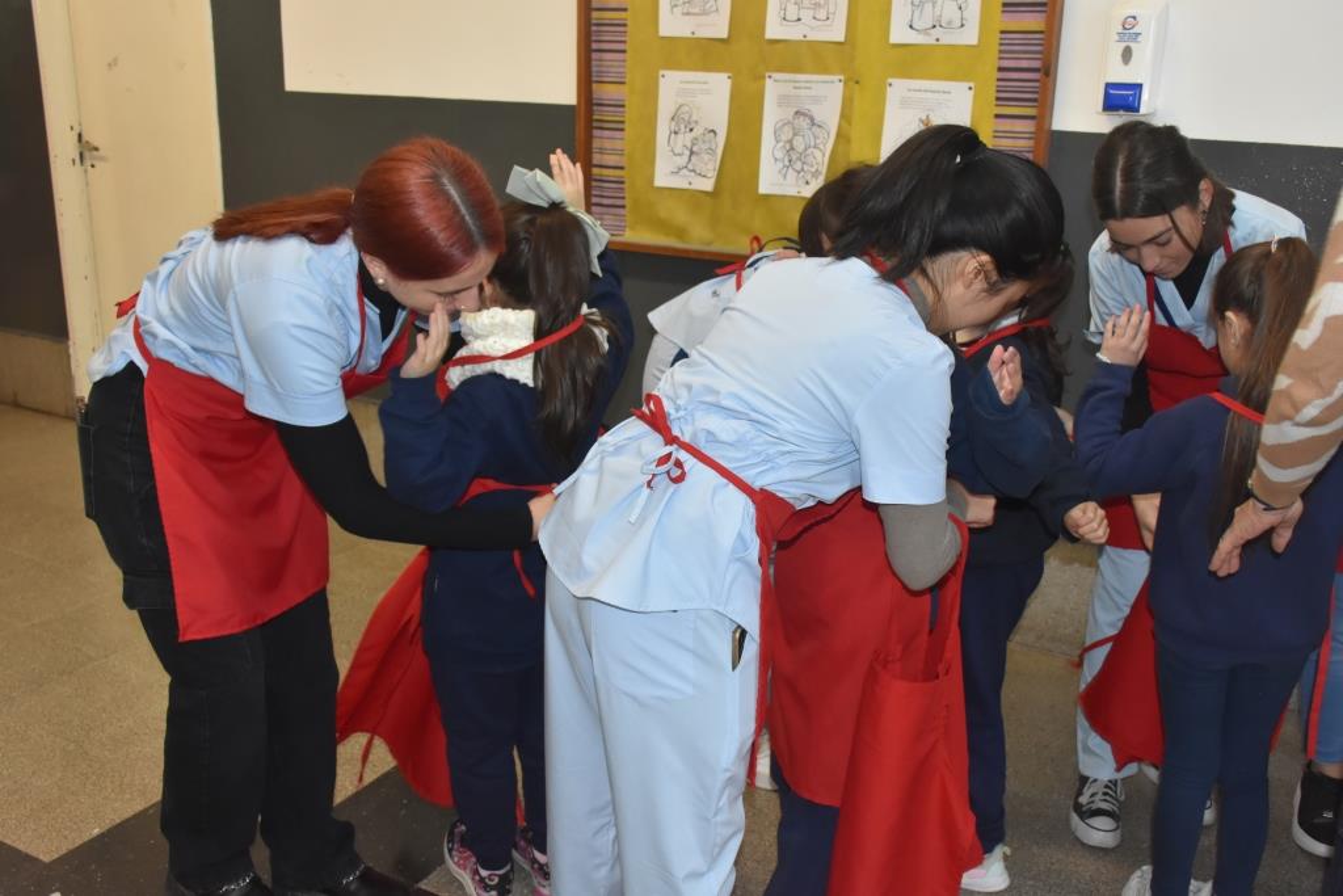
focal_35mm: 36
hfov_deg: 53.1
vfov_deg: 36.9
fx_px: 1343
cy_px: 448
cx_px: 672
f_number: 5.6
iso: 1600
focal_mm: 24
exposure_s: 1/100
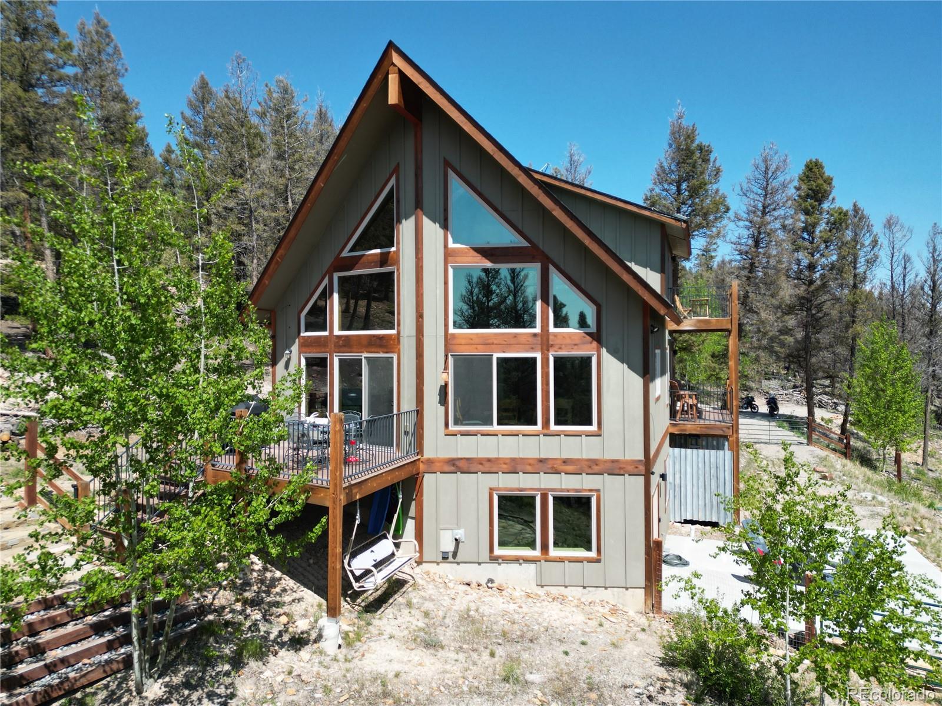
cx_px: 471
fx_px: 653
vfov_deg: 56.8
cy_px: 353
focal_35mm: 24
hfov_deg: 71.6
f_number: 1.7
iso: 150
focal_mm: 6.72
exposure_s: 1/2500
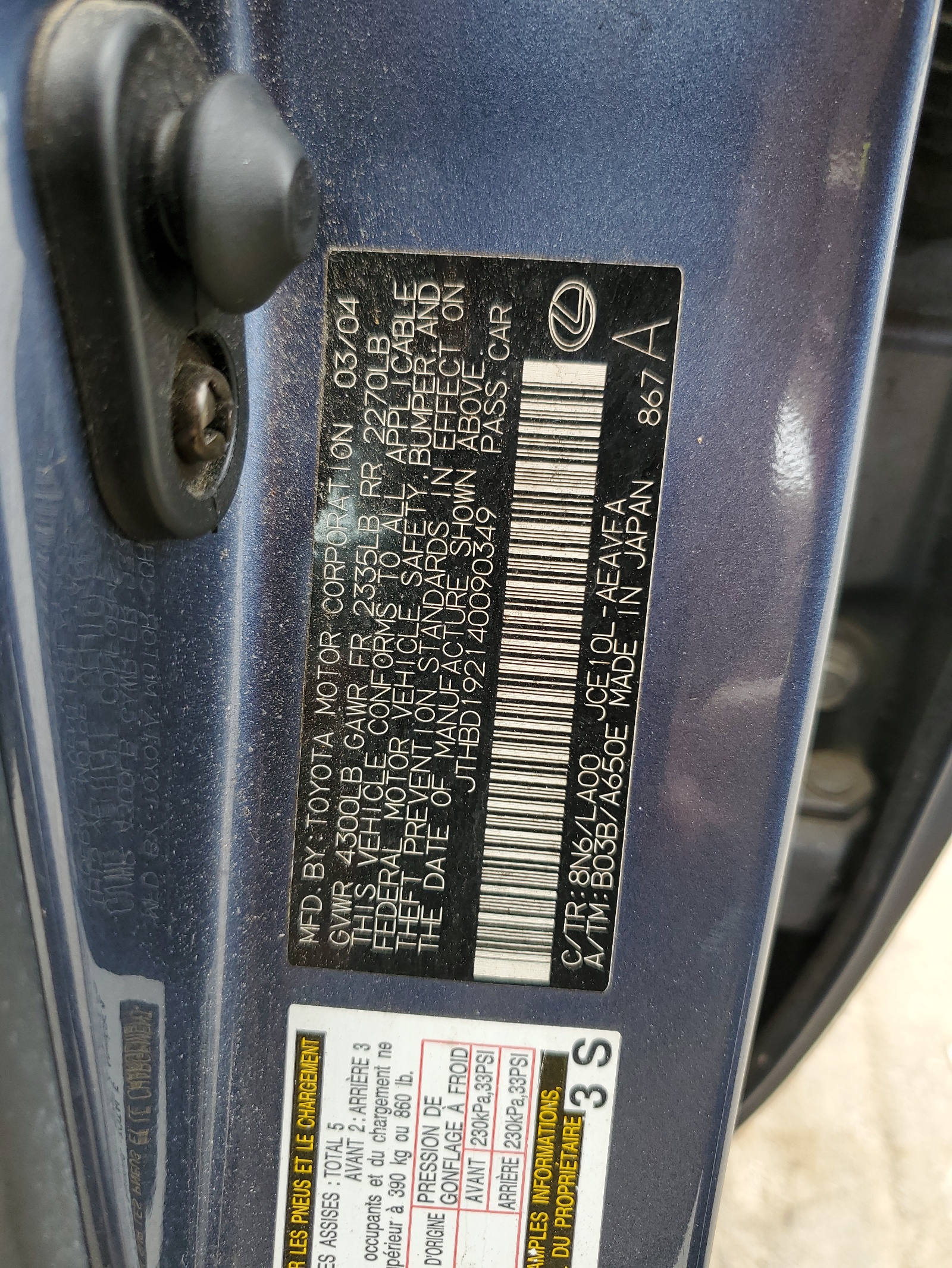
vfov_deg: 67.3
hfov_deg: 53.1
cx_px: 476
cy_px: 634
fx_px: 953
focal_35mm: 26
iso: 50
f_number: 1.5
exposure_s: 1/196
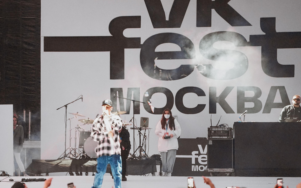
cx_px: 96
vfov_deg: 4.5
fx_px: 2395
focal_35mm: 292
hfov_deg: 7.2
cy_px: 106
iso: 6400
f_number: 4
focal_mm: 200
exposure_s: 1/400
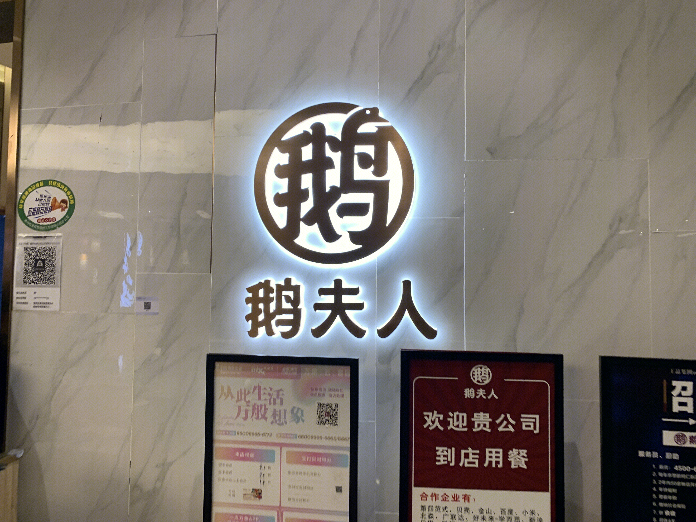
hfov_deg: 67.3
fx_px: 523
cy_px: 261
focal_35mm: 26
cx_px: 348
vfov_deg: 53.1
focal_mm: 4.25
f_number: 1.8
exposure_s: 1/50
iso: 64
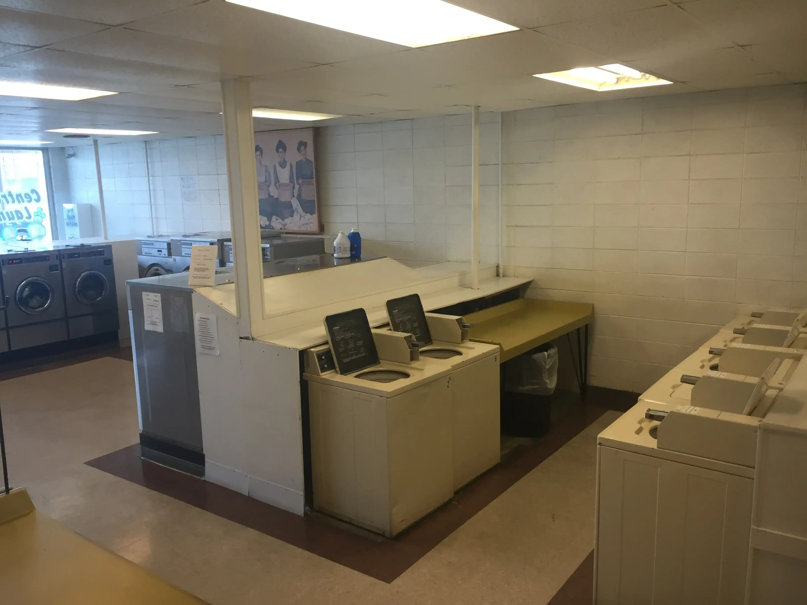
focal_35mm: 29
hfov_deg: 61.7
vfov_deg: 48.2
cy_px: 302
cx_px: 404
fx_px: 676
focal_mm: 4.15
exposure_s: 1/30
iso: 64
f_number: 2.2
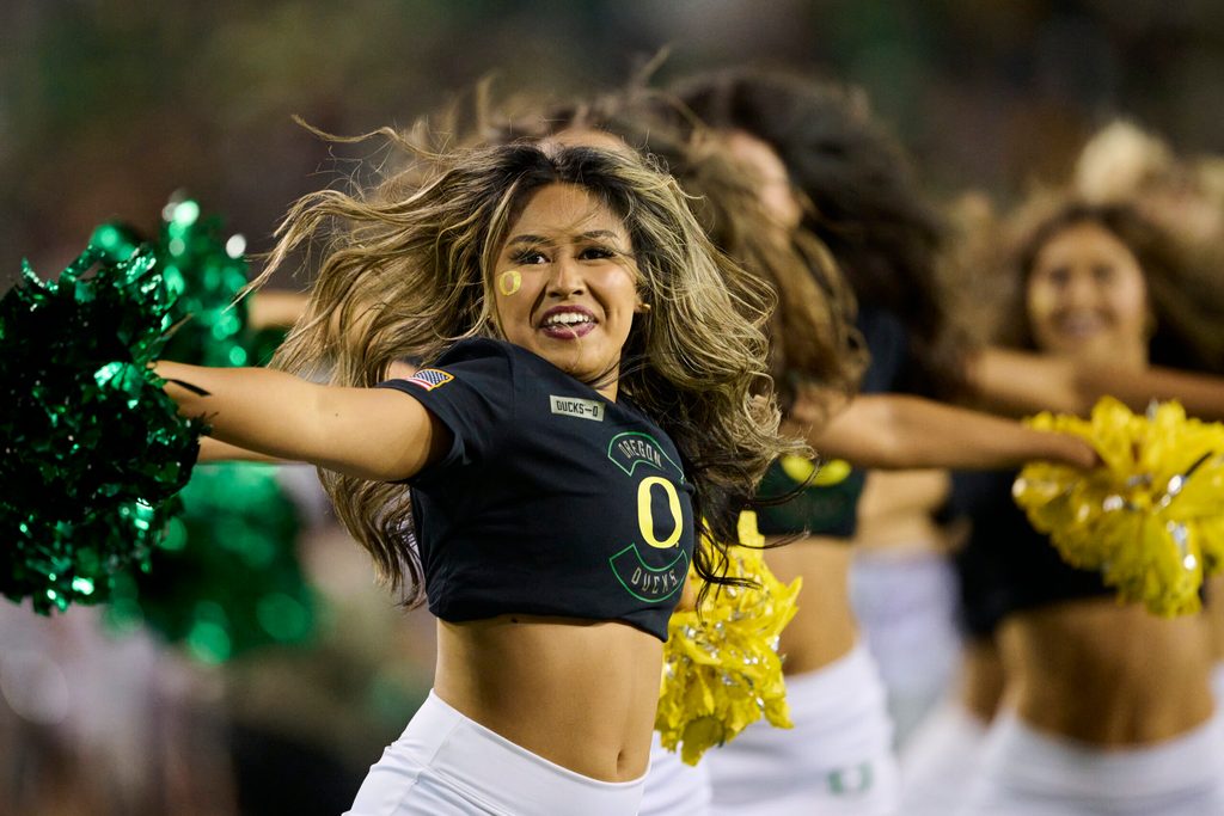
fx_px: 13601
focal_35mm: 400
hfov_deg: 5.2
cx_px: 612
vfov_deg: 3.4
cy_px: 408
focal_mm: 400
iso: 5000
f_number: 2.8
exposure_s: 1/2000
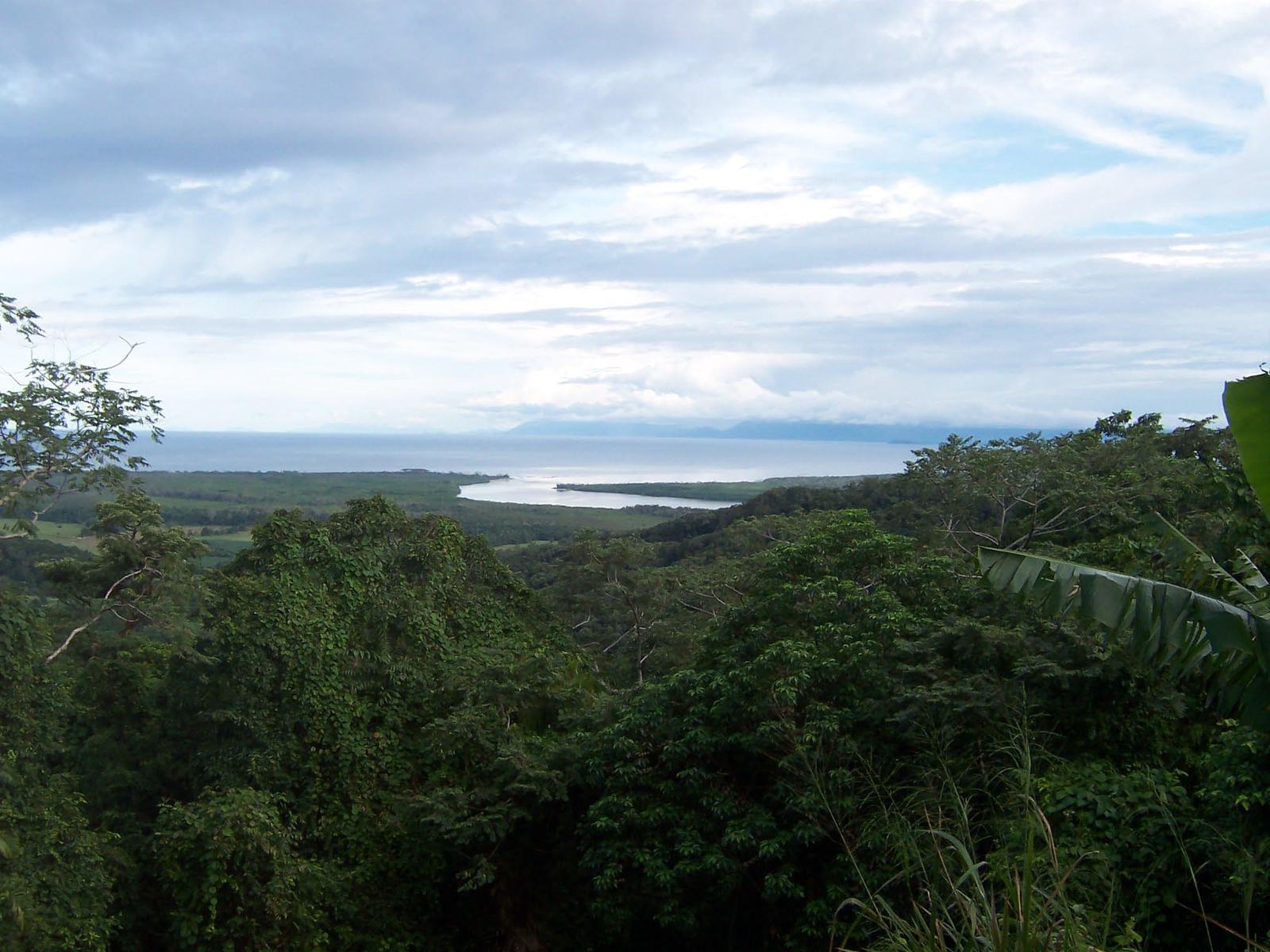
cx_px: 635
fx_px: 1321
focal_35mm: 36
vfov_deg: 39.7
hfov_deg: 51.4
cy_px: 476
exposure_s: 1/350
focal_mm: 5.6
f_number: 4
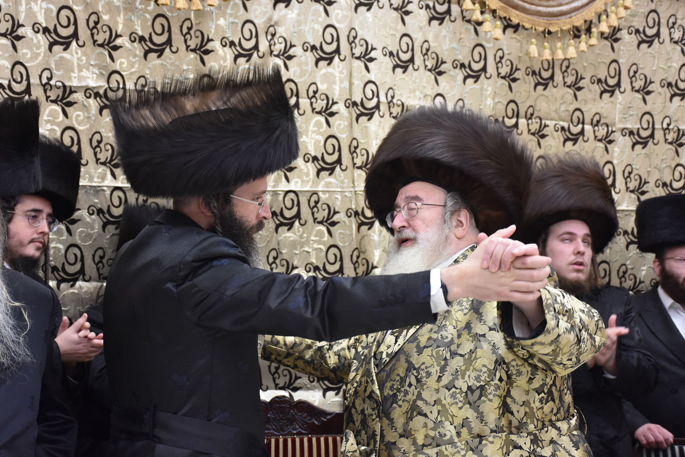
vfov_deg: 21.6
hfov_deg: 31.9
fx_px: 1199
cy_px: 228
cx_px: 342
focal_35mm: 63
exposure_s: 1/80
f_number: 5.6
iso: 1250
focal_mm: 42
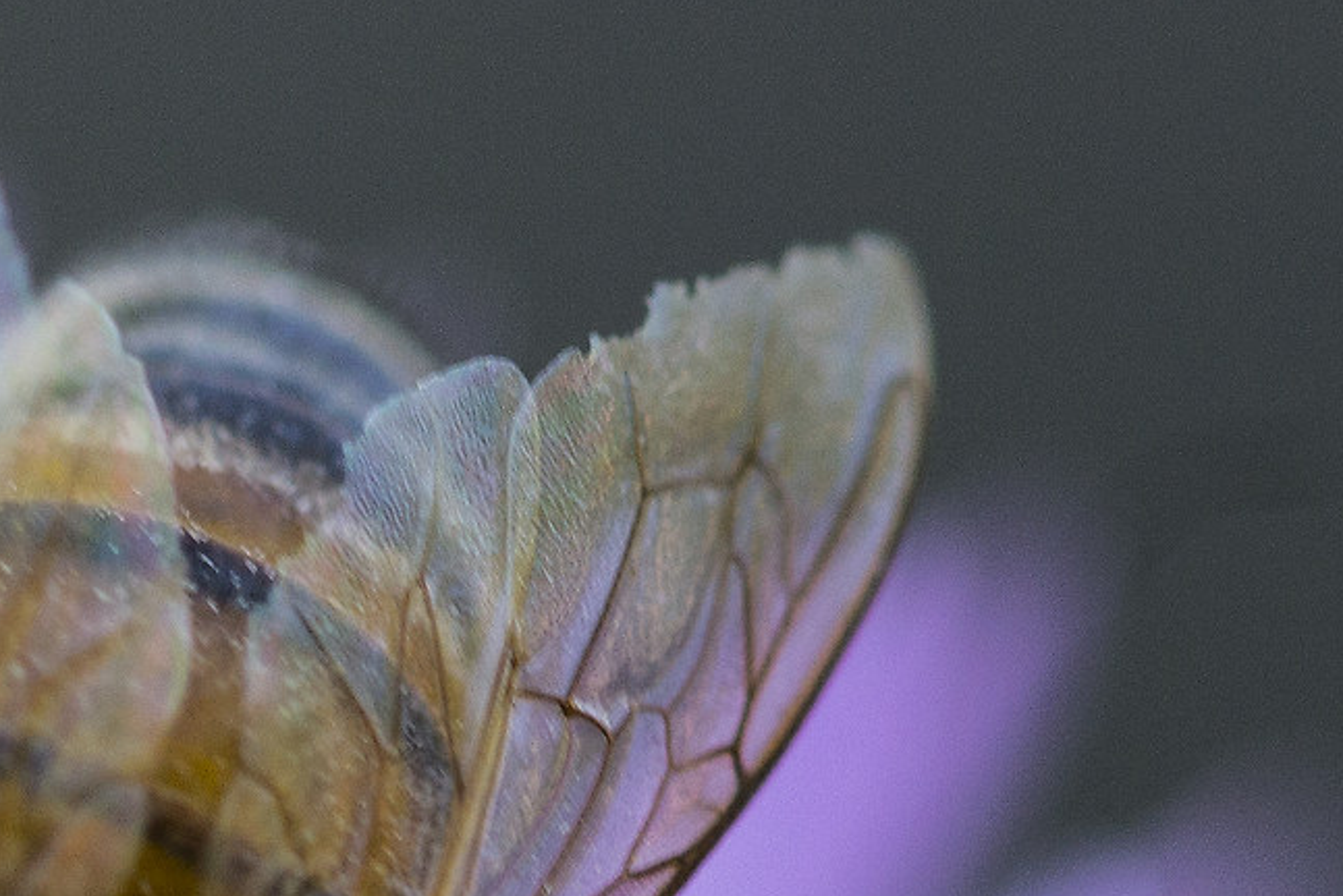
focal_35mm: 584
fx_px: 21790
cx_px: -149
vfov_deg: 2.4
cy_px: 1234
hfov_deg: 3.5
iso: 200
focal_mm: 105
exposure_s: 1/160
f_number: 7.1
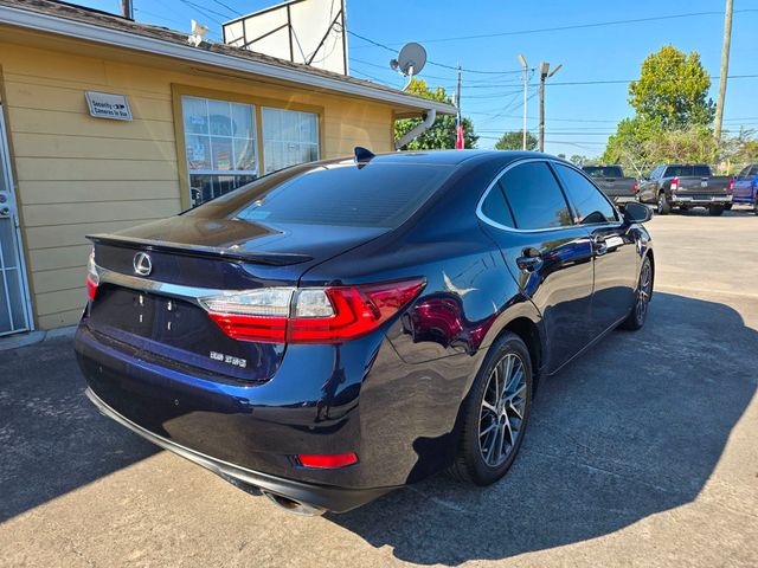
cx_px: 379
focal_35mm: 23
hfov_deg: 73.9
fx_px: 504
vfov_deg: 58.9
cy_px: 284
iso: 12
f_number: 1.7
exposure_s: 1/405
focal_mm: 6.3
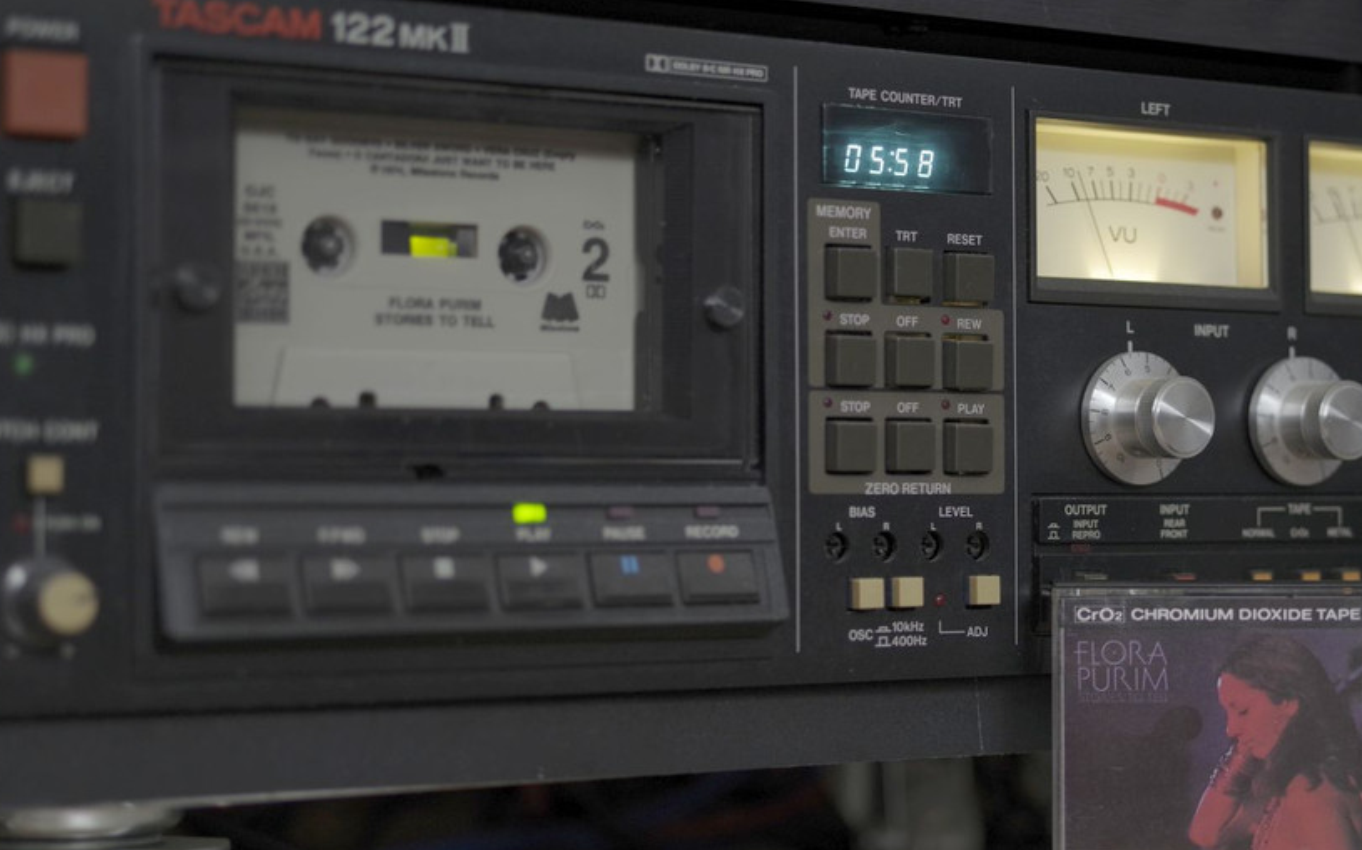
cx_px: 776
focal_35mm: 75
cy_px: 456
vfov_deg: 17.4
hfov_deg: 27.5
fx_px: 2783
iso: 400
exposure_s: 1/15
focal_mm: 50
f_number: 2.8
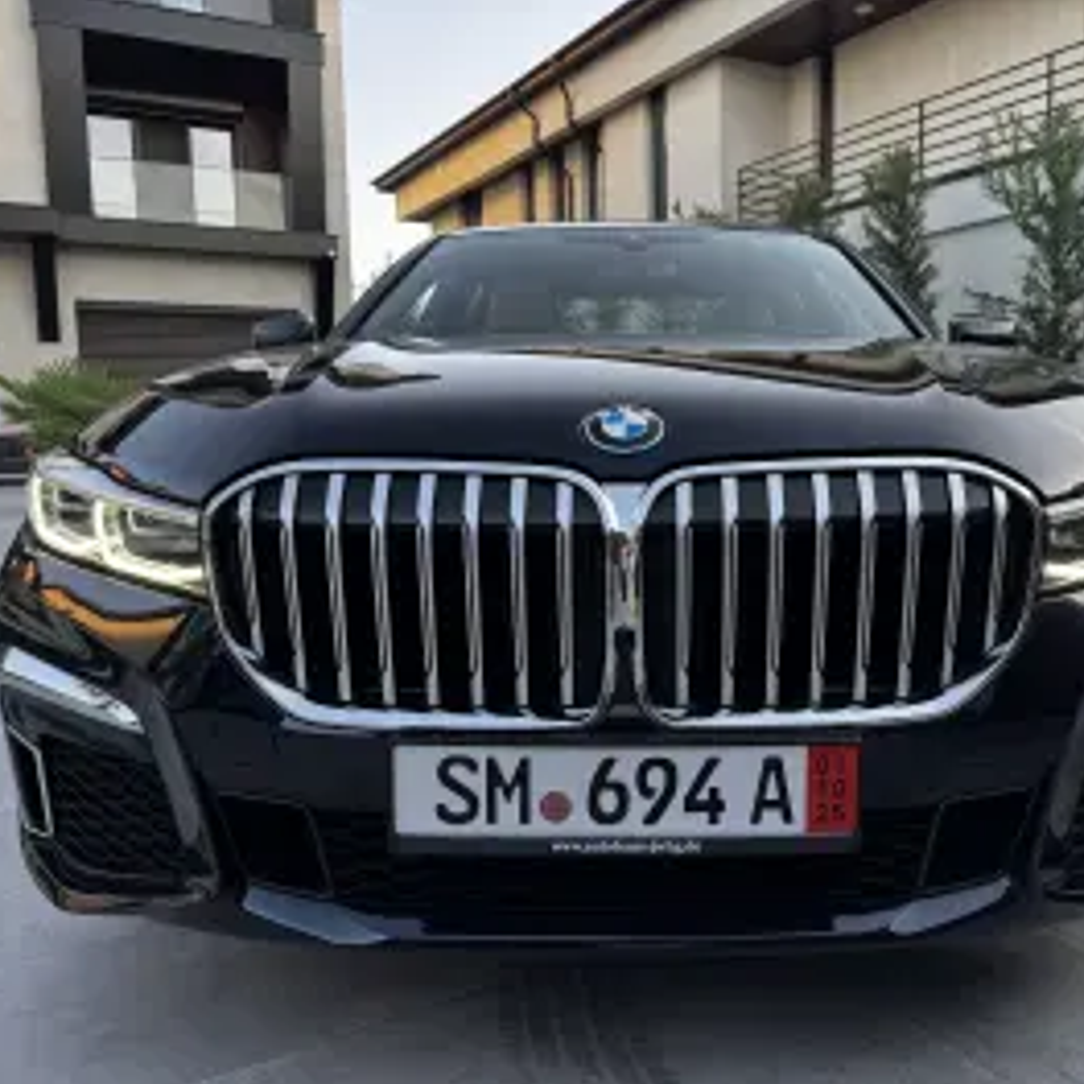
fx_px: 1027
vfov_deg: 55.6
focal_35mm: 29
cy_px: 552
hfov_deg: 55.2
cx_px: 647
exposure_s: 1/244
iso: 64
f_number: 1.78
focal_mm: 6.76
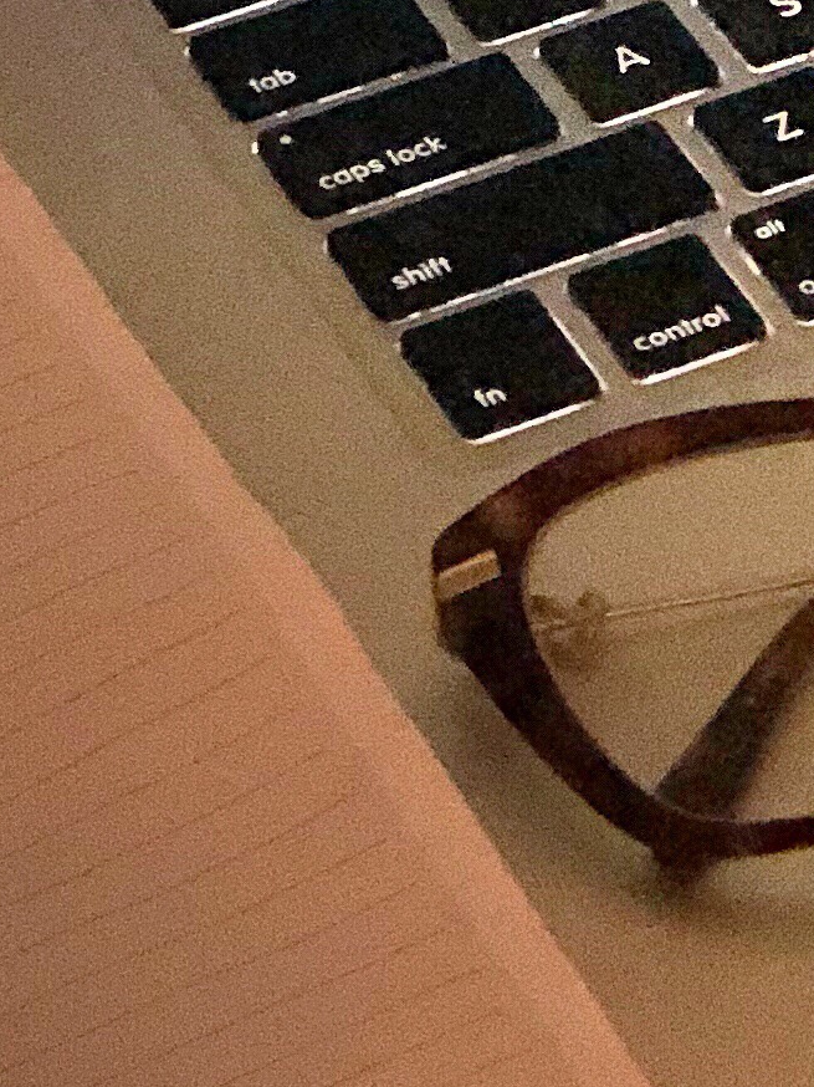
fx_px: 8250
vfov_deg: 7.2
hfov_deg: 5.6
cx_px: 759
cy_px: -1160
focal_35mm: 263
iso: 125
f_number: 2.8
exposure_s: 1/30
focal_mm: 6.6
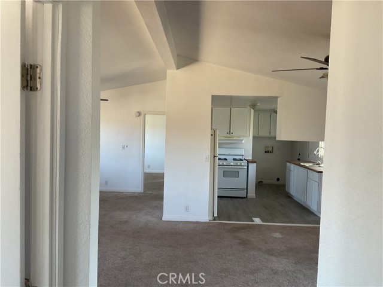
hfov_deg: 61.7
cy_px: 144
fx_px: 321
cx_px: 192
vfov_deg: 48.2
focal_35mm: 29
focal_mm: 3
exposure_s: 1/60
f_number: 1.8
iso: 50
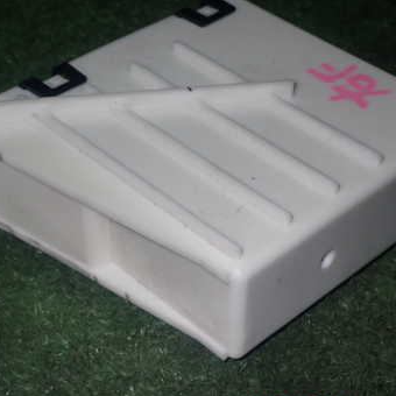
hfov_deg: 22.2
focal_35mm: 78
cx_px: 168
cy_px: 168
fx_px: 1010
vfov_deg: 22.2
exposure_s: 1/50
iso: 250
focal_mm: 9.01
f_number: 9
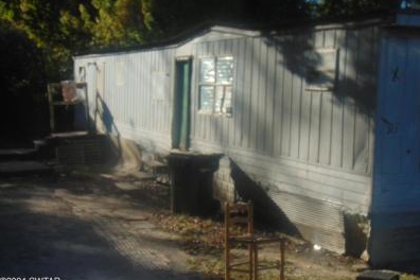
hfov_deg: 31.9
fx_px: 735
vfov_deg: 21.6
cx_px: 211
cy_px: 137
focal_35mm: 63
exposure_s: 1/800
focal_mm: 10.8
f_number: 3.6
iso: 80
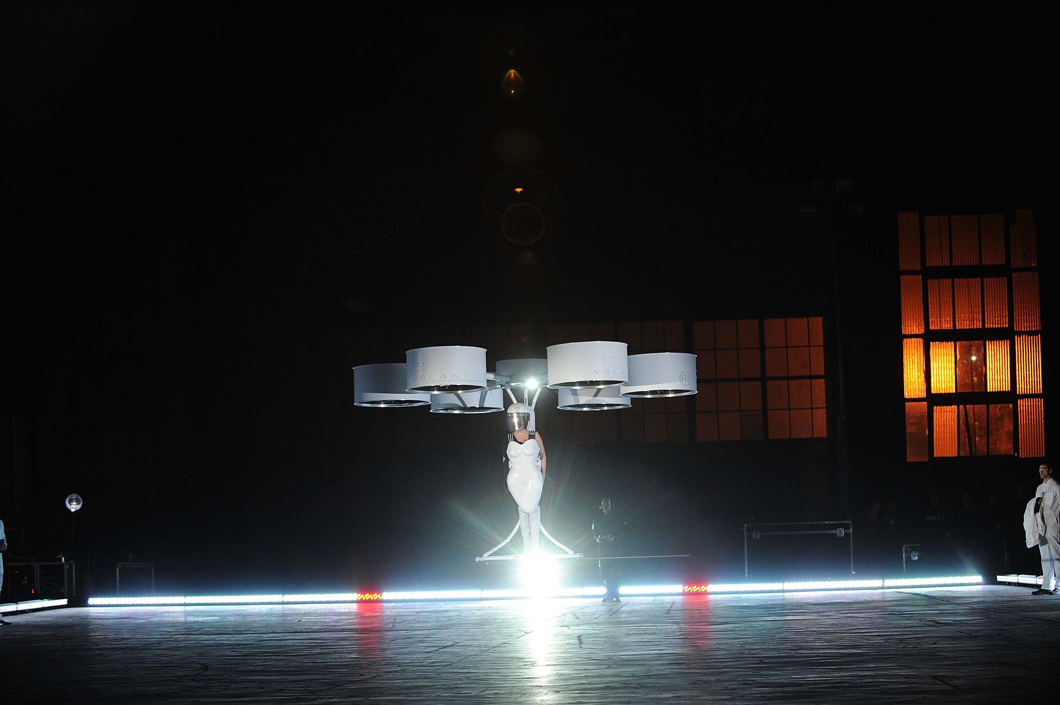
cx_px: 530
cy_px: 352
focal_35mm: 78
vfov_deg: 17.5
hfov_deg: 26.0
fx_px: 2295
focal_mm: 78
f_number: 4
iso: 1600
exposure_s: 1/200
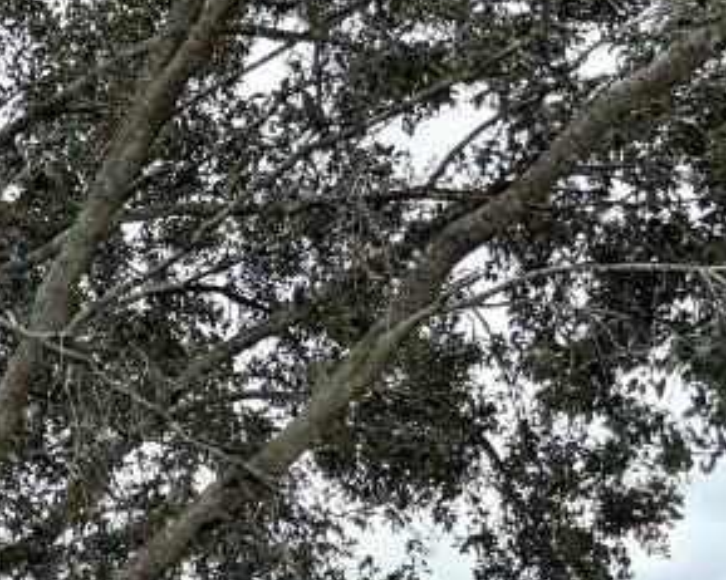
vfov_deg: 16.9
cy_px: 844
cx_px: -414
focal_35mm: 83
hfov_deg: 19.5
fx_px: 1783
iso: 100
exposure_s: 1/2801
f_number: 1.78
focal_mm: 6.76
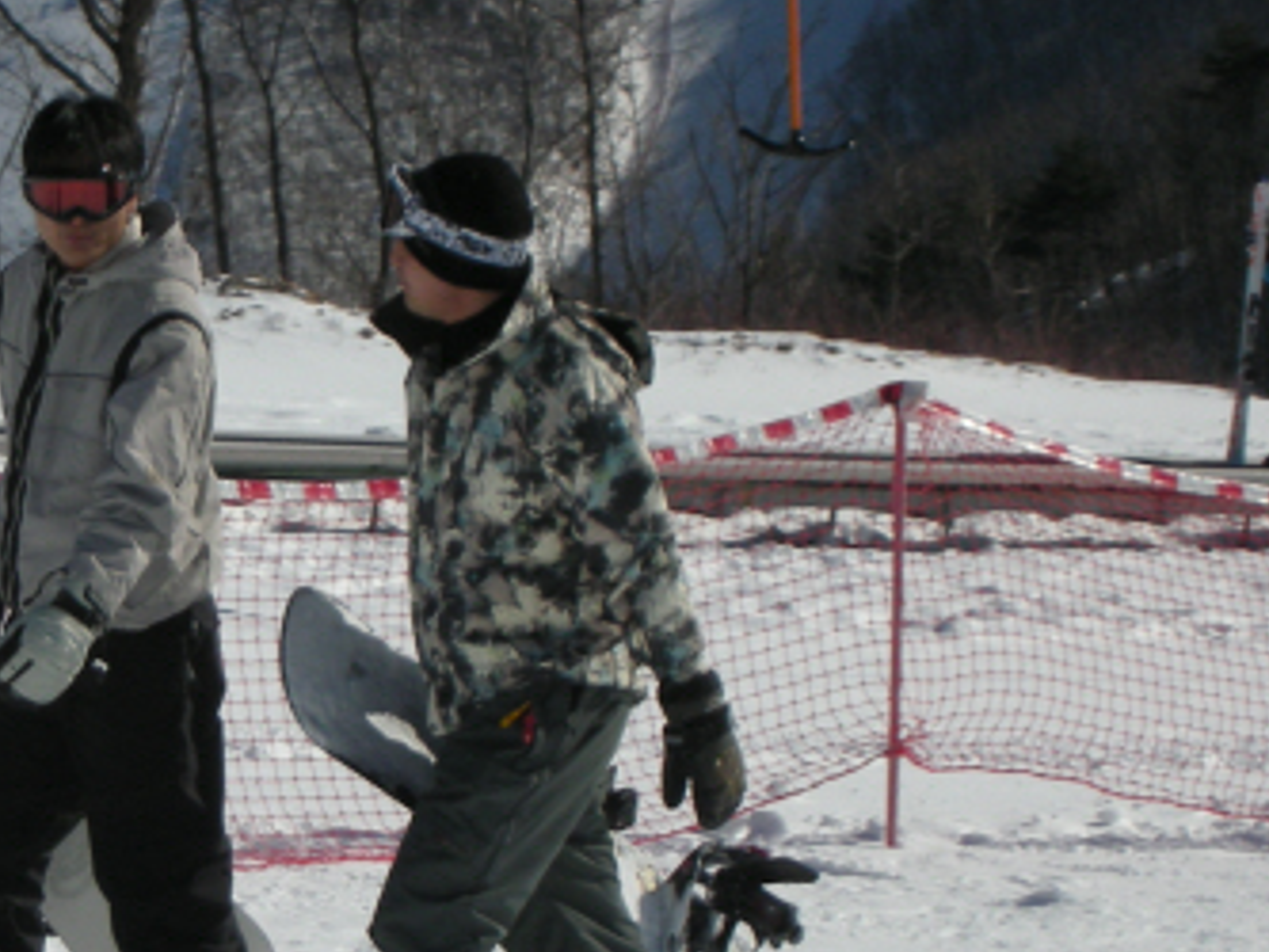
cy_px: 545
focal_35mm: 169
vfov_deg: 8.8
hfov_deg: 11.6
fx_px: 6198
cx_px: 111
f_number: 11.6
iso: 50
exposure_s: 1/172
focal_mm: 12.2
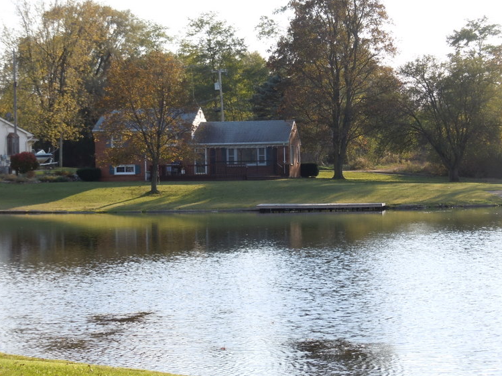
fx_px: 1580
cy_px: 184
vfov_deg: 13.6
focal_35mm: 109
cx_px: 238
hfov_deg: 18.1
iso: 100
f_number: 5.4
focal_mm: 18.3
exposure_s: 1/200
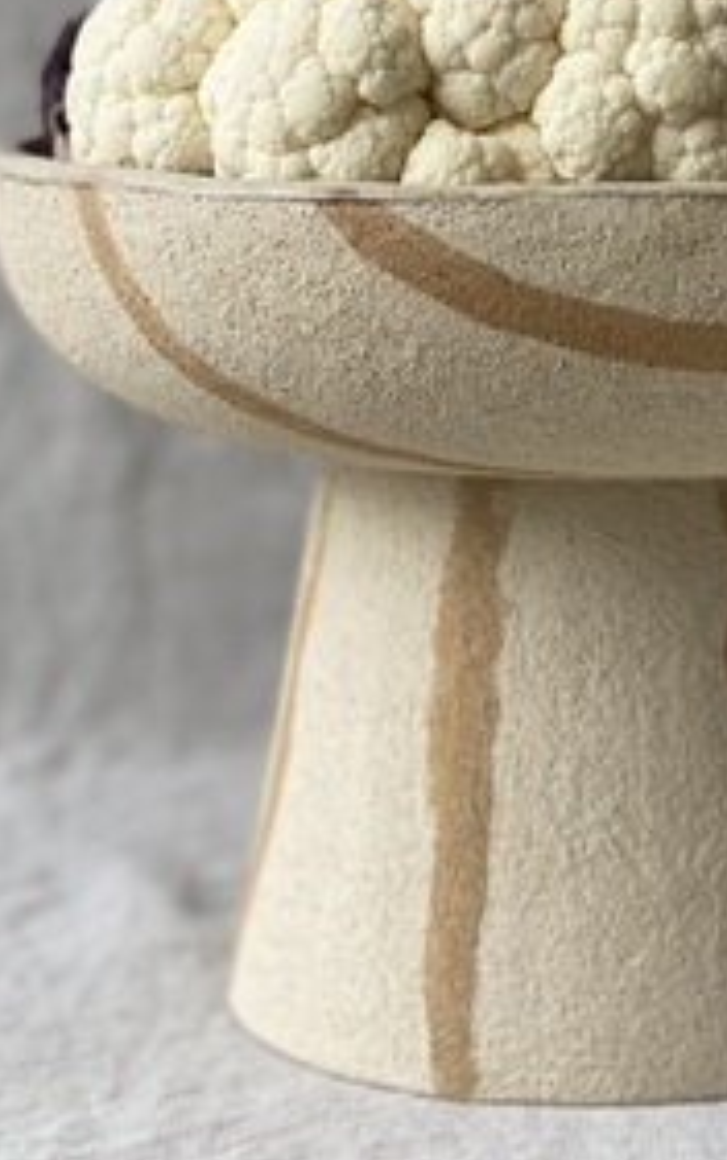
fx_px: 3102
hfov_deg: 13.3
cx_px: 601
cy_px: 442
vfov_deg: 21.2
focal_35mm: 98
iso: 80
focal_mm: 6
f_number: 2
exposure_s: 1/122
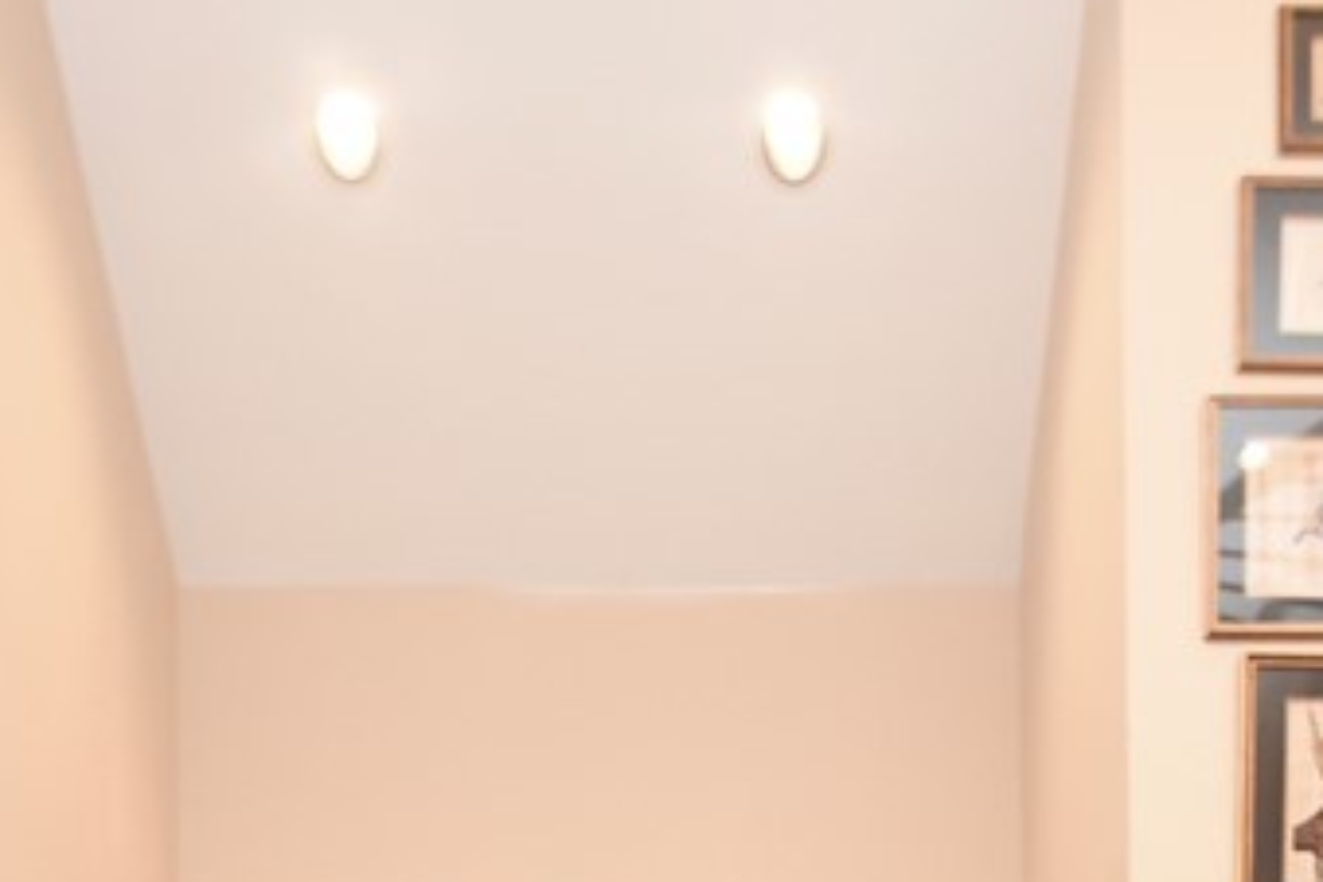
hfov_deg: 41.0
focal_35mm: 48
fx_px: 1764
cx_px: 769
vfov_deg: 22.6
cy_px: 1348
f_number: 4
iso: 1600
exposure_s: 1/60
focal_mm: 10
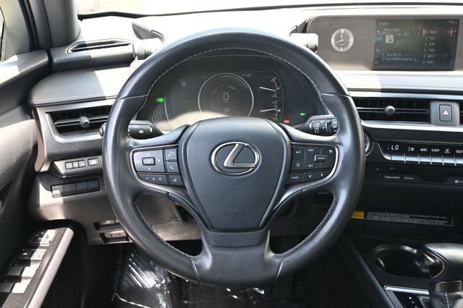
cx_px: 232
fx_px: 501
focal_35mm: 39
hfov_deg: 49.6
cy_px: 154
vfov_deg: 34.2
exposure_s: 1/125
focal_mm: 26
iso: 1000
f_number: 4.5
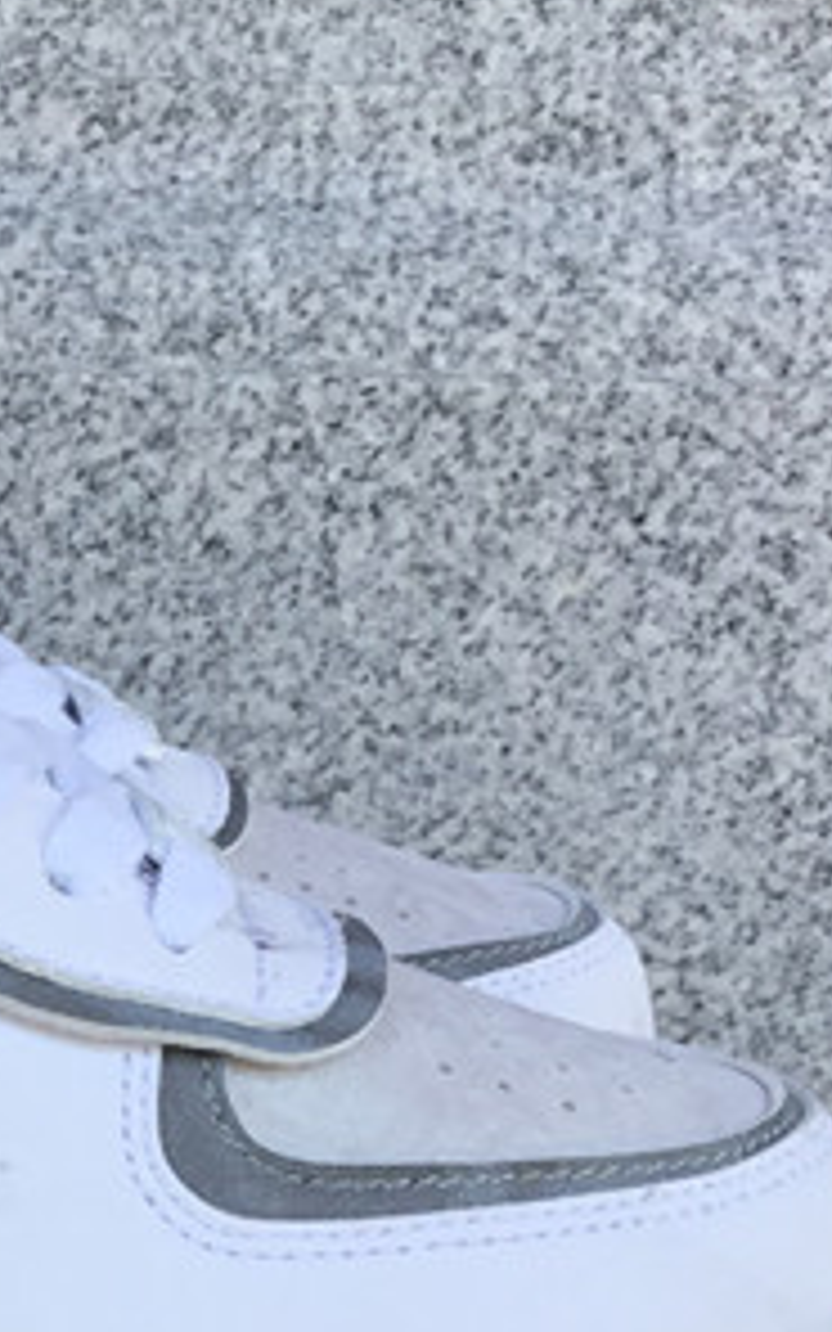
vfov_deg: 19.9
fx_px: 3628
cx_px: -387
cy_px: 1456
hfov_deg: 12.5
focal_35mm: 100
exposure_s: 1/201
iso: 25
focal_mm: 3.3
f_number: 2.4
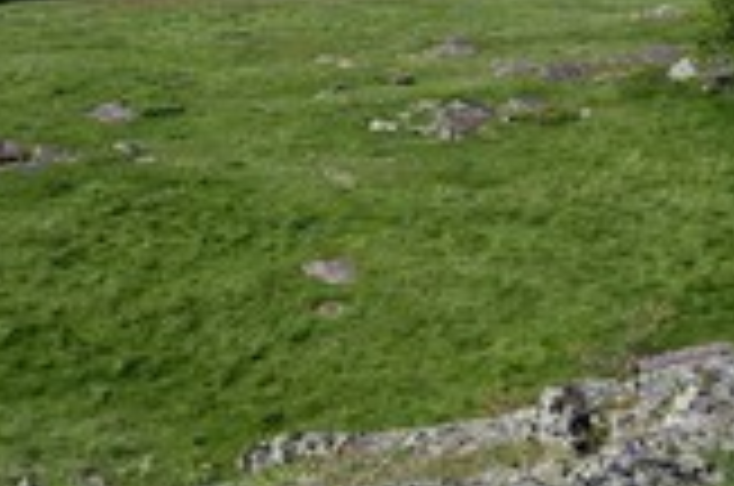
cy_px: 180
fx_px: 1262
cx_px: 563
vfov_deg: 21.8
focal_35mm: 62
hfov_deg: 31.8
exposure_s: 1/250
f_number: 11
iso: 200
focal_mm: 24
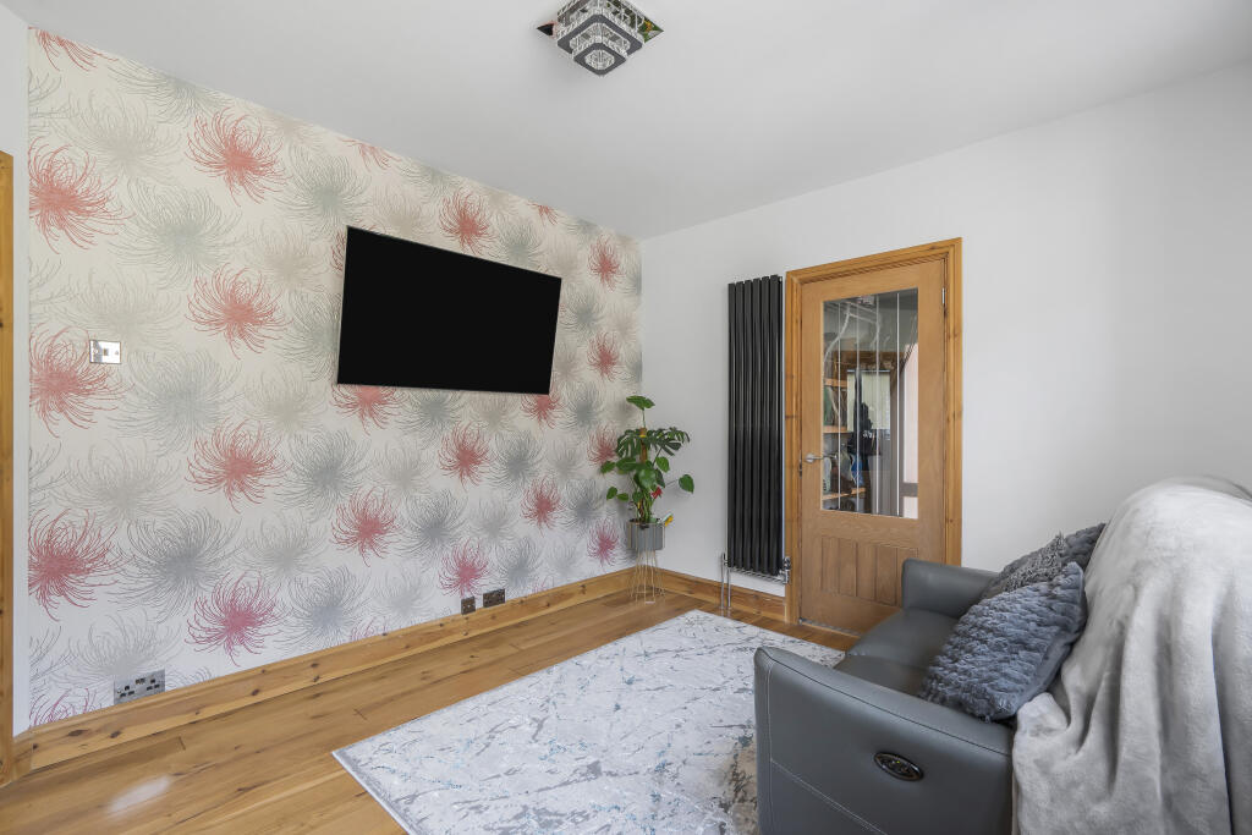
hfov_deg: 96.7
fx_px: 556
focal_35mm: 16
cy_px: 418
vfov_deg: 73.8
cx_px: 626
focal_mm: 16
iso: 160
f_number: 9
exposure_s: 1/5
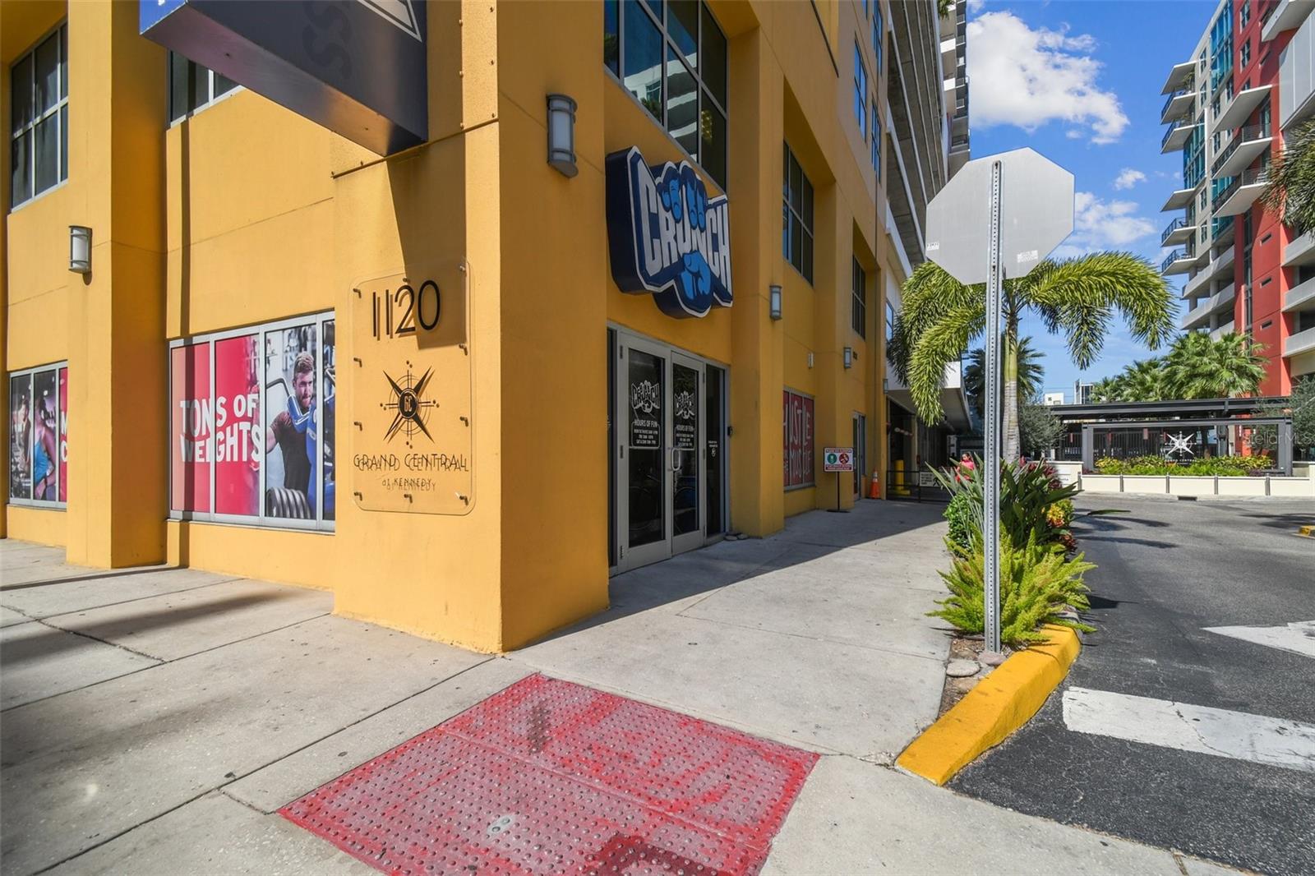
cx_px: 658
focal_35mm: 15
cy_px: 438
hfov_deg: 100.4
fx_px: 548
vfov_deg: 77.3
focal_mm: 10
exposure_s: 1/200
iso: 100
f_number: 7.1
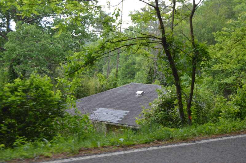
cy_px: 82
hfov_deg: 38.9
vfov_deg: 26.4
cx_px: 123
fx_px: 348
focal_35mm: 51
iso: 125
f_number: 5.6
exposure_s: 1/125
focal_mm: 34
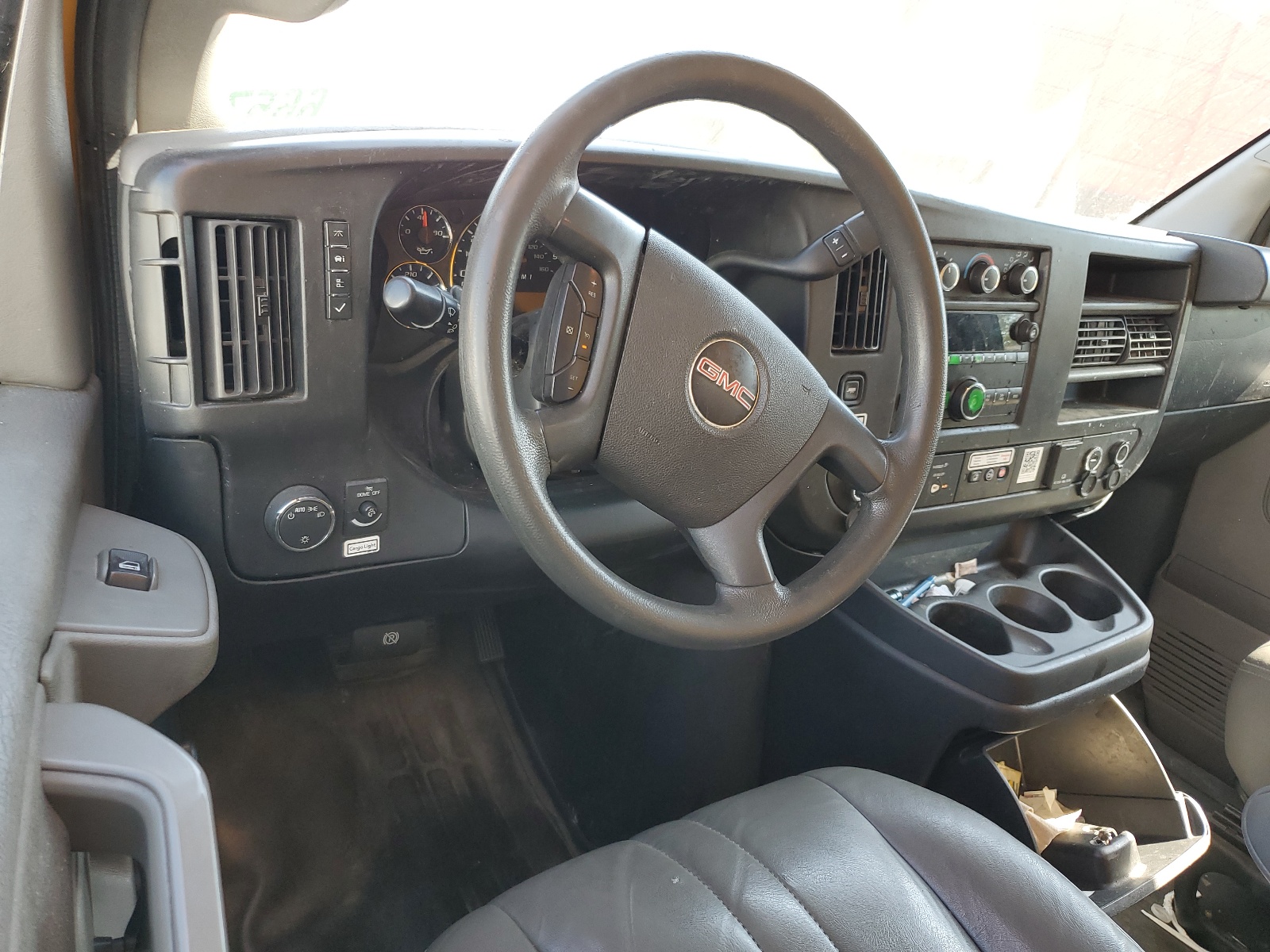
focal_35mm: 26
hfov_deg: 67.3
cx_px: 635
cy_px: 476
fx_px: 954
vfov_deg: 53.1
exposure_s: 1/120
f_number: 1.5
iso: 56
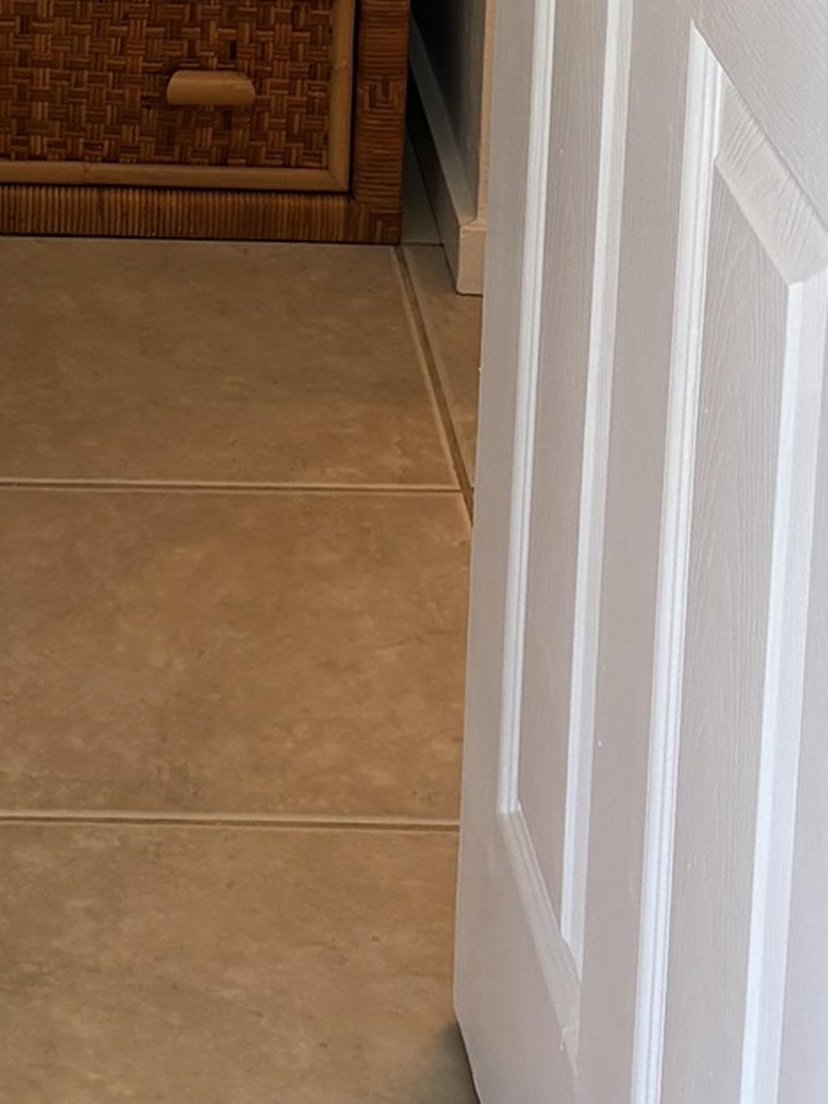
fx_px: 3062
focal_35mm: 96
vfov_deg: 17.9
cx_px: -126
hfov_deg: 15.0
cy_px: -626
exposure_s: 1/60
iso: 80
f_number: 1.6
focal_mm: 5.96
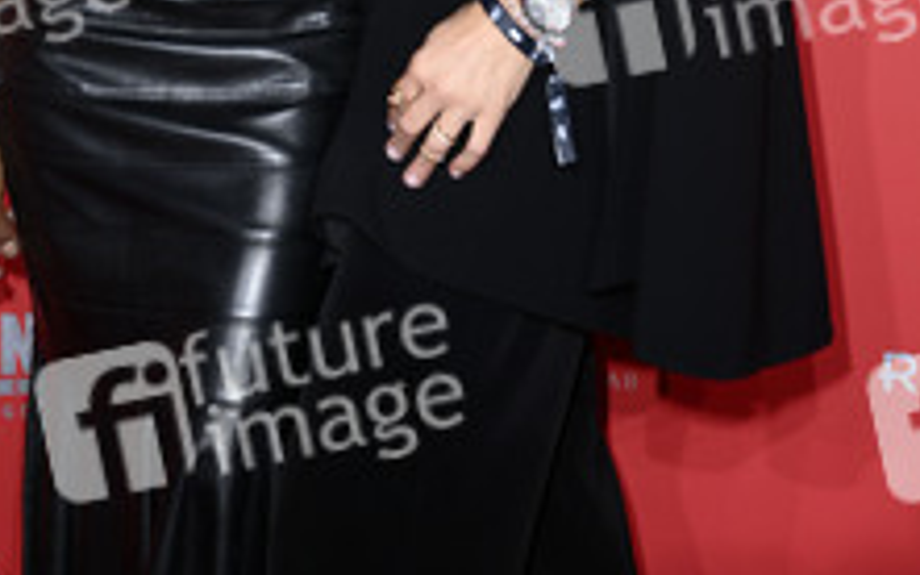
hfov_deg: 15.7
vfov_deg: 9.6
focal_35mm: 133
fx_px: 3334
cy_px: -221
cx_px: 370
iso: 800
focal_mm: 72
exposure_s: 1/250
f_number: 5
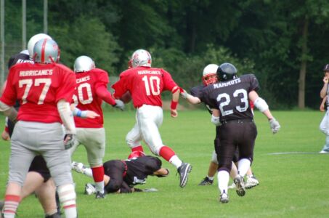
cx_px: 164
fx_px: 3009
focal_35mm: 330
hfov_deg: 6.3
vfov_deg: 4.1
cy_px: 109
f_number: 5.3
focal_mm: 220
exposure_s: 1/500
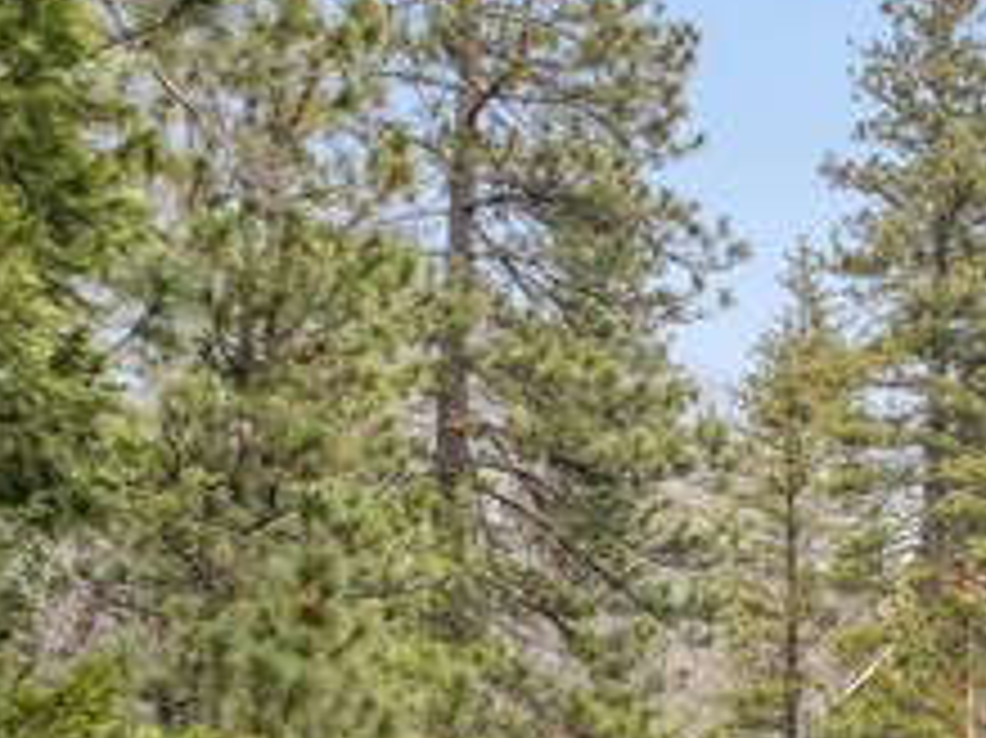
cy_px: 902
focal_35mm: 70
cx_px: 1243
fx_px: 1993
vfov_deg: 19.7
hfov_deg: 24.6
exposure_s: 1/200
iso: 180
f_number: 2.8
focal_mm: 12.3
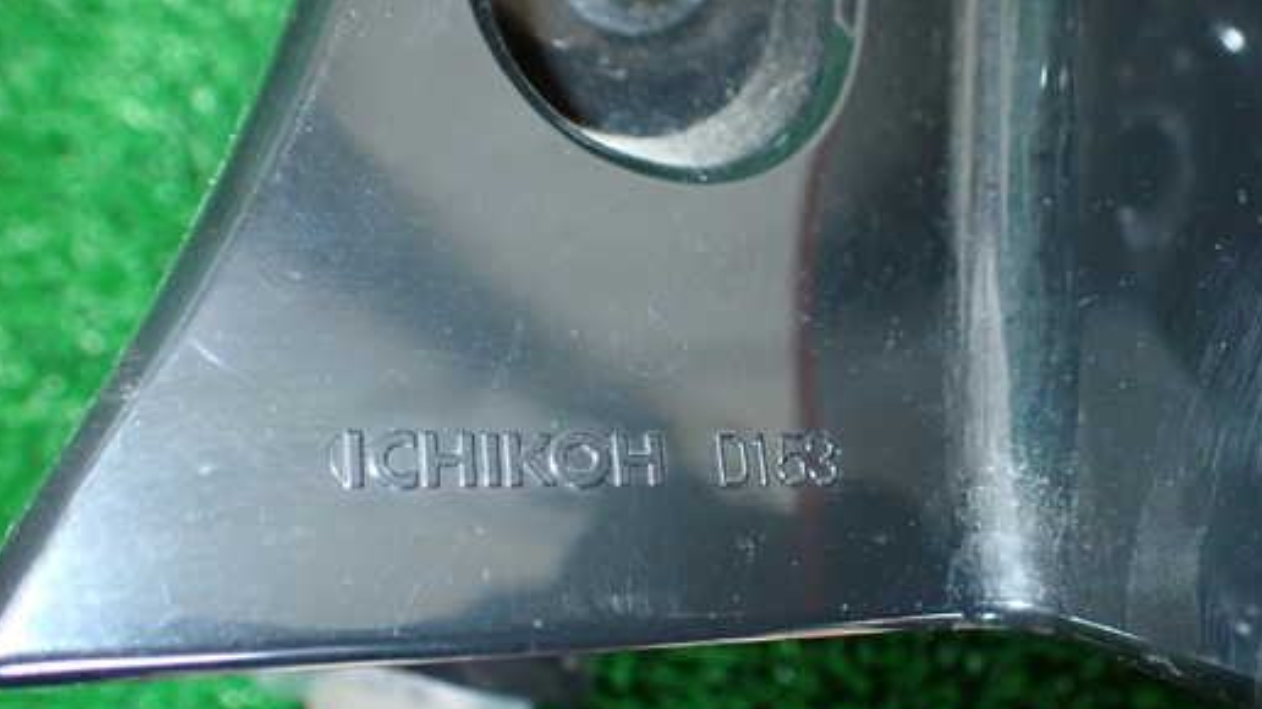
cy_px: 430
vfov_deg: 31.1
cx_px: 717
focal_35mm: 38
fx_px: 1271
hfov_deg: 52.6
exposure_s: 1/30
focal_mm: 5.4
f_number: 6.3
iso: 800
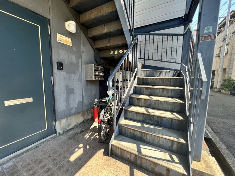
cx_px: 118
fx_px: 88
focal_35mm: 13
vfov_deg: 89.9
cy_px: 88
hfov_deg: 106.2
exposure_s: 1/184
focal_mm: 1.57
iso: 32
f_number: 1.8
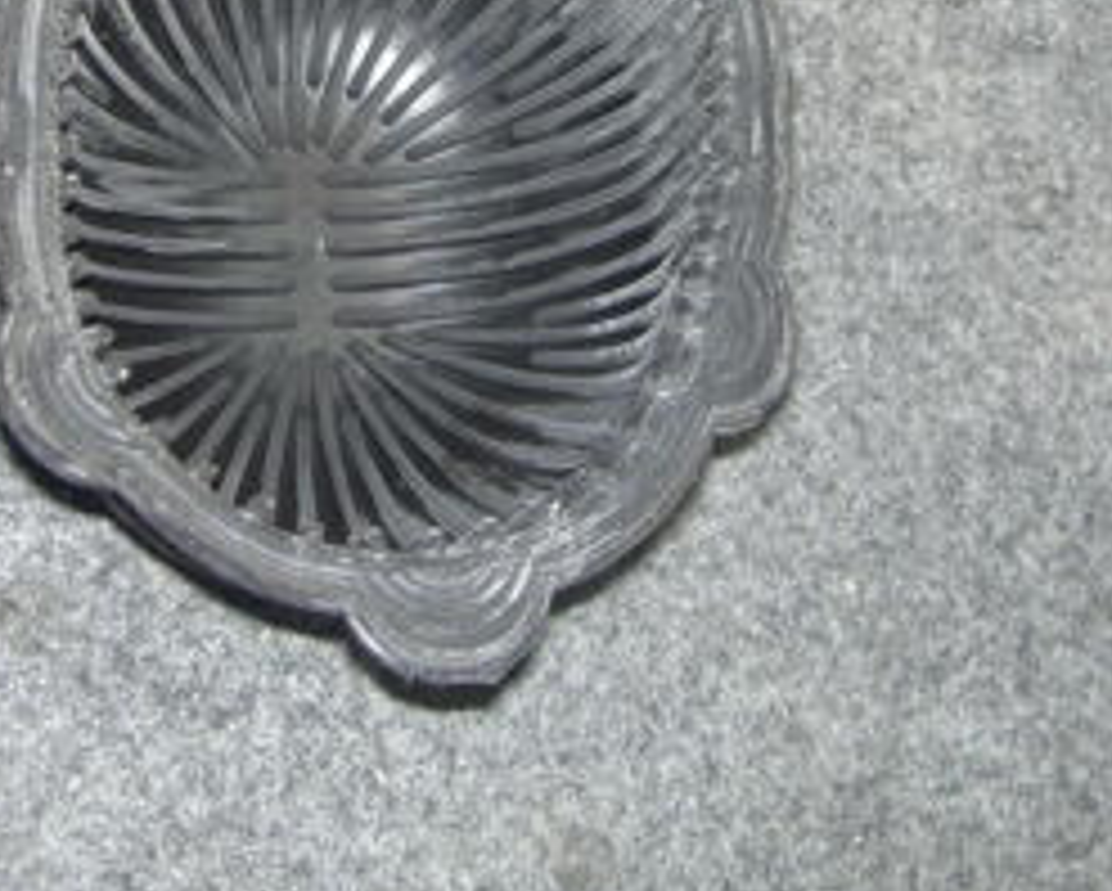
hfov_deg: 25.4
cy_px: 133
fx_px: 2470
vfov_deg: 20.1
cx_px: 486
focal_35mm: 75
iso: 64
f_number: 3.4
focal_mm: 6.3
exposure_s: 1/60
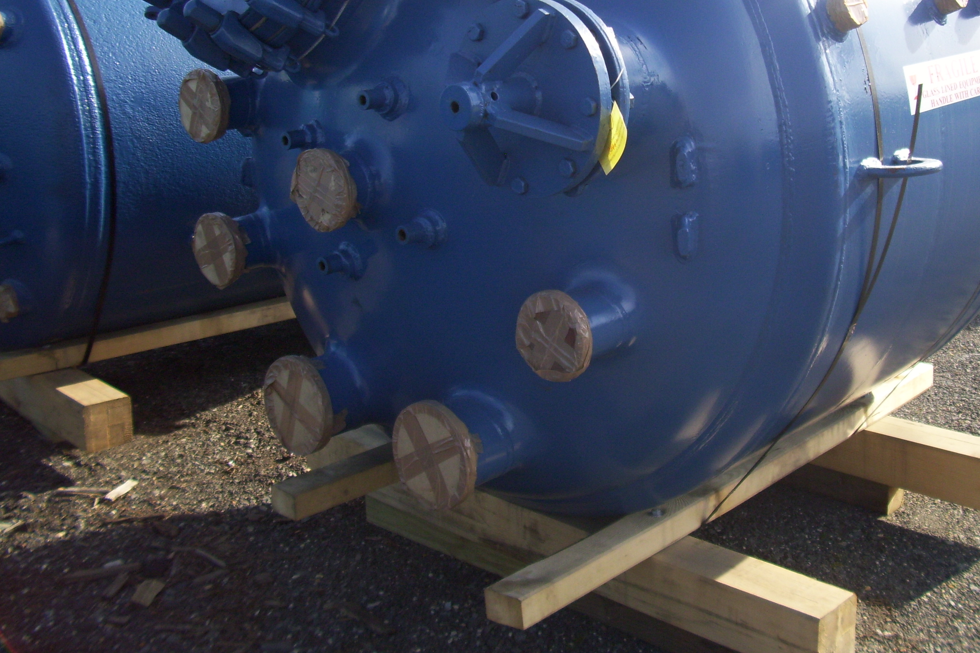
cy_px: 197
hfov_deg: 42.3
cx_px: 634
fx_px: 1252
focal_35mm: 46
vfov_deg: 29.0
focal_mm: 5.7
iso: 80
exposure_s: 1/400
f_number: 2.9
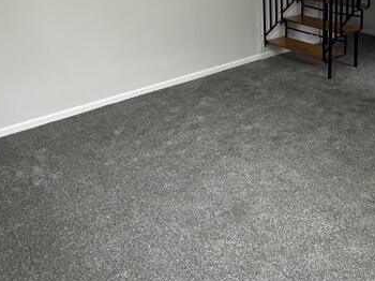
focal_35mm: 41
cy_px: 72
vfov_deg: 34.4
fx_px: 444
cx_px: 296
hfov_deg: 43.8
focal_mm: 2.22
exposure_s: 1/50
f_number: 2.2
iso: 320
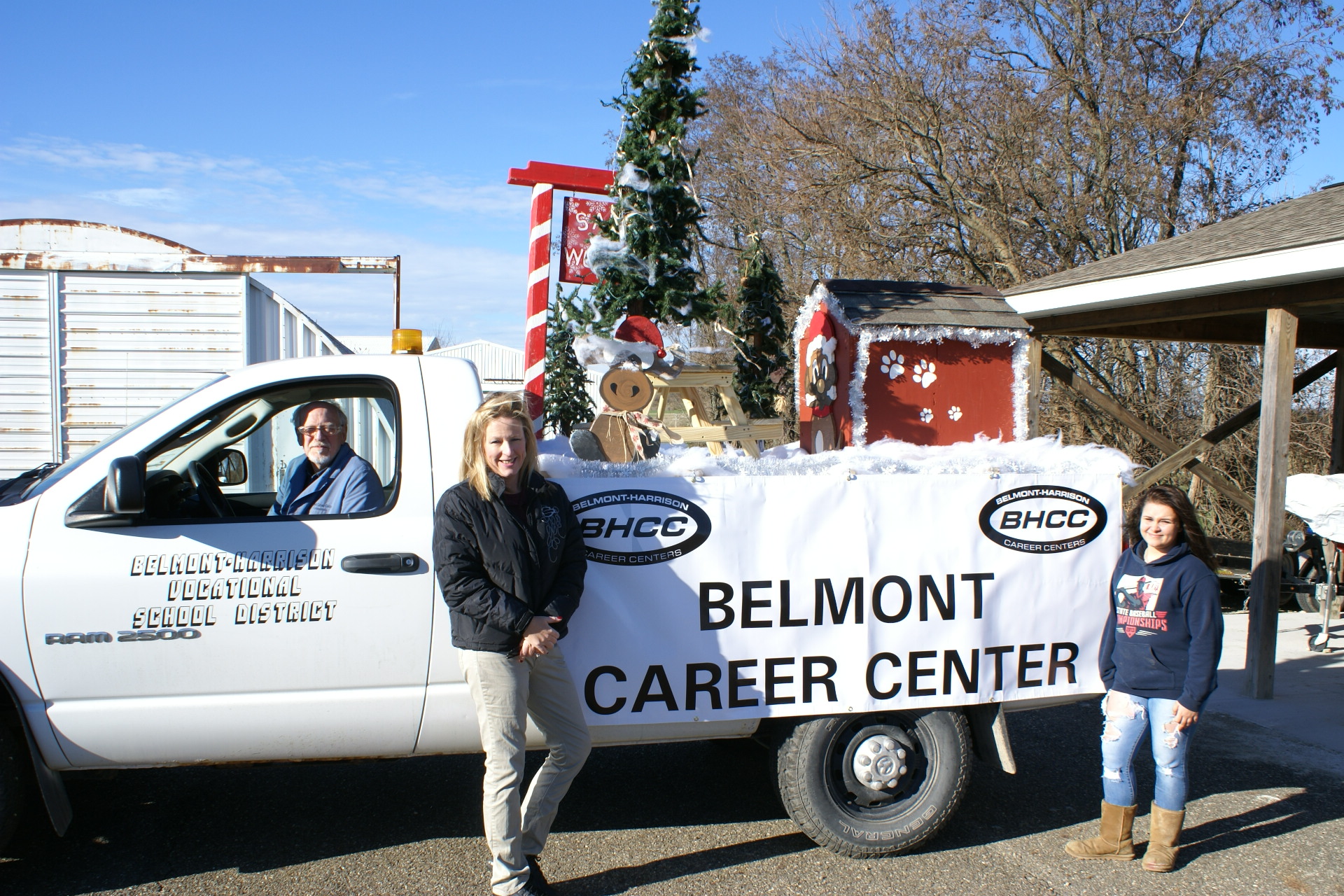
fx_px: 1120
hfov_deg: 61.9
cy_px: 448
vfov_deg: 43.6
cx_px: 672
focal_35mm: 30
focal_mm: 20
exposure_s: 1/125
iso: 100
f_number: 10
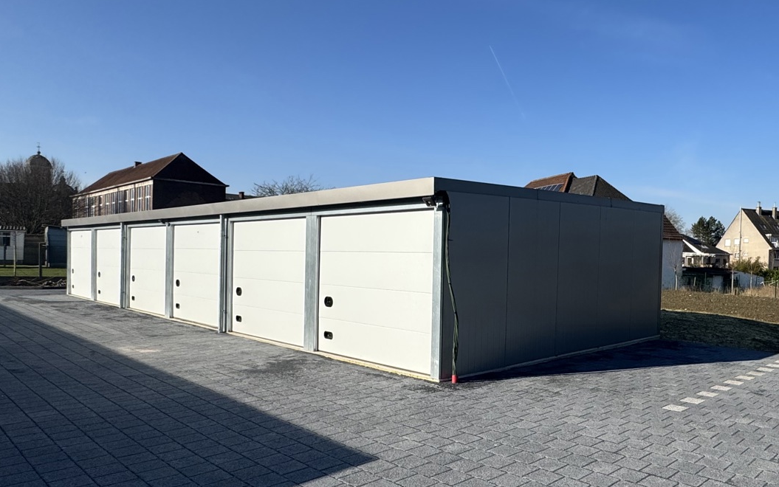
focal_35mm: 27
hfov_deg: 66.6
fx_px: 573
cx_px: 518
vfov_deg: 46.0
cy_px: 268
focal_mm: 2.22
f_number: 2.2
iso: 50
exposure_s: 1/2674
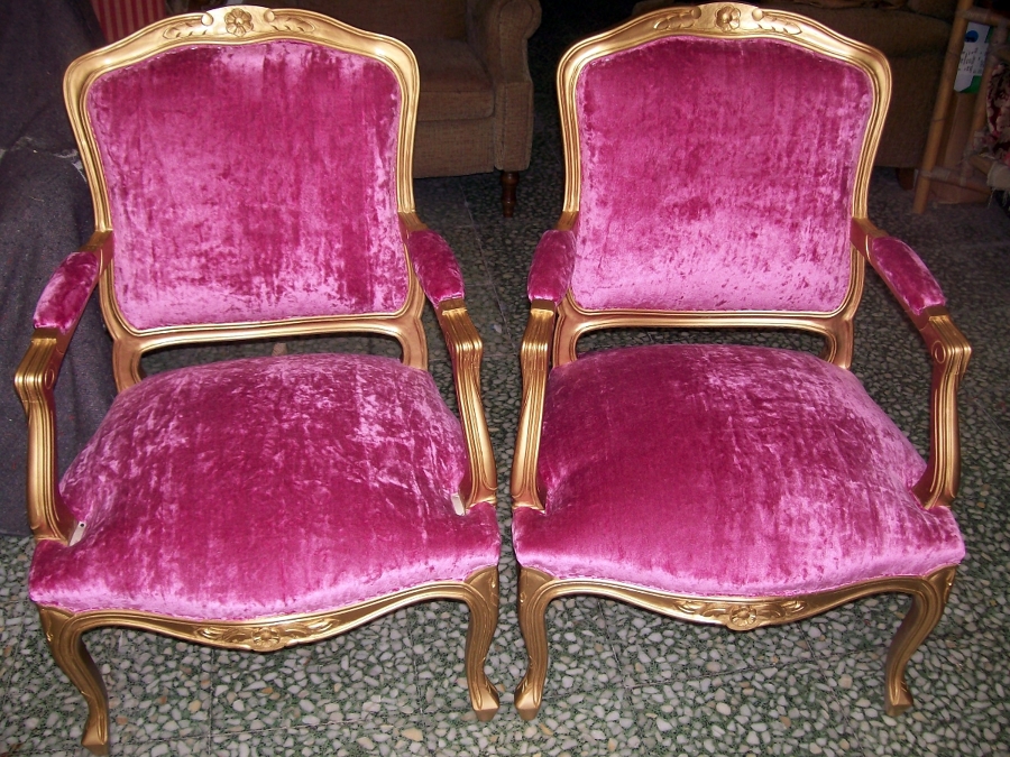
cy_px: 378
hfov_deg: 51.4
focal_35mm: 36
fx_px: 1050
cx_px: 505
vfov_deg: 39.7
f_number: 2.7
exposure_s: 1/64
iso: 80
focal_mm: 6
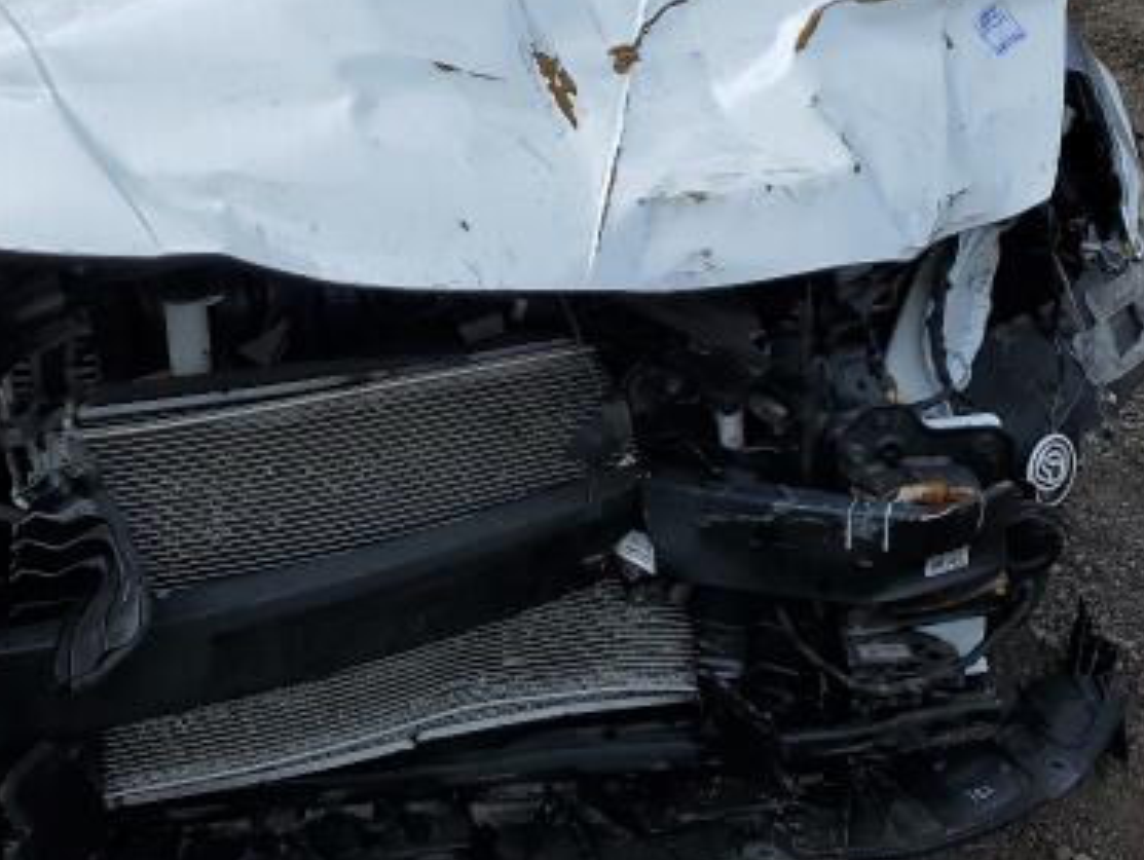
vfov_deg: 25.8
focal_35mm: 56
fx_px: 1853
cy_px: 194
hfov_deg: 33.9
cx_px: 355
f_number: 1.5
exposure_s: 1/2500
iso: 50
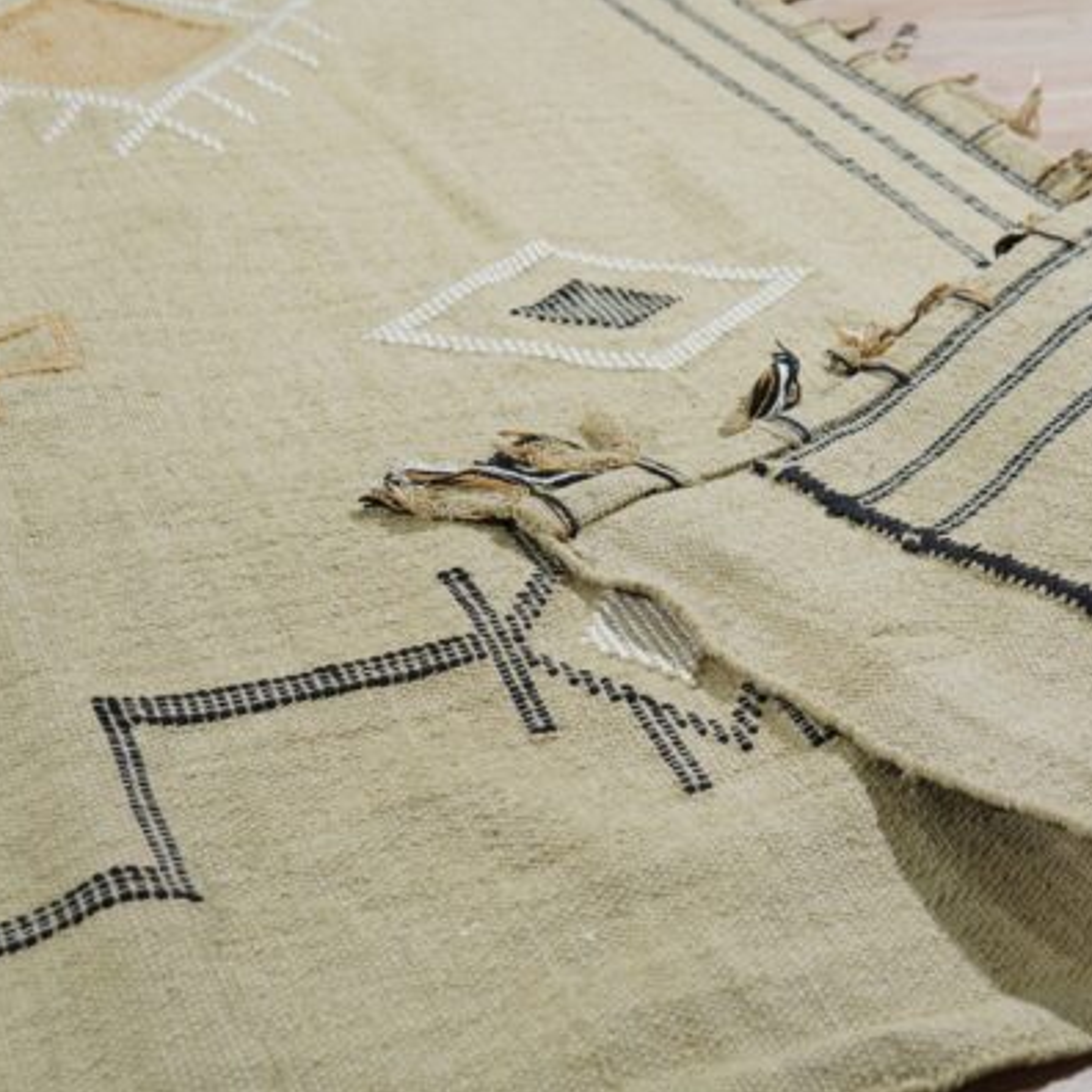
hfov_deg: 29.2
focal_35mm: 58
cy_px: 546
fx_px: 2070
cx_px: 791
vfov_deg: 29.6
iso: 500
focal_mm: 30
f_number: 5
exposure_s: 1/160
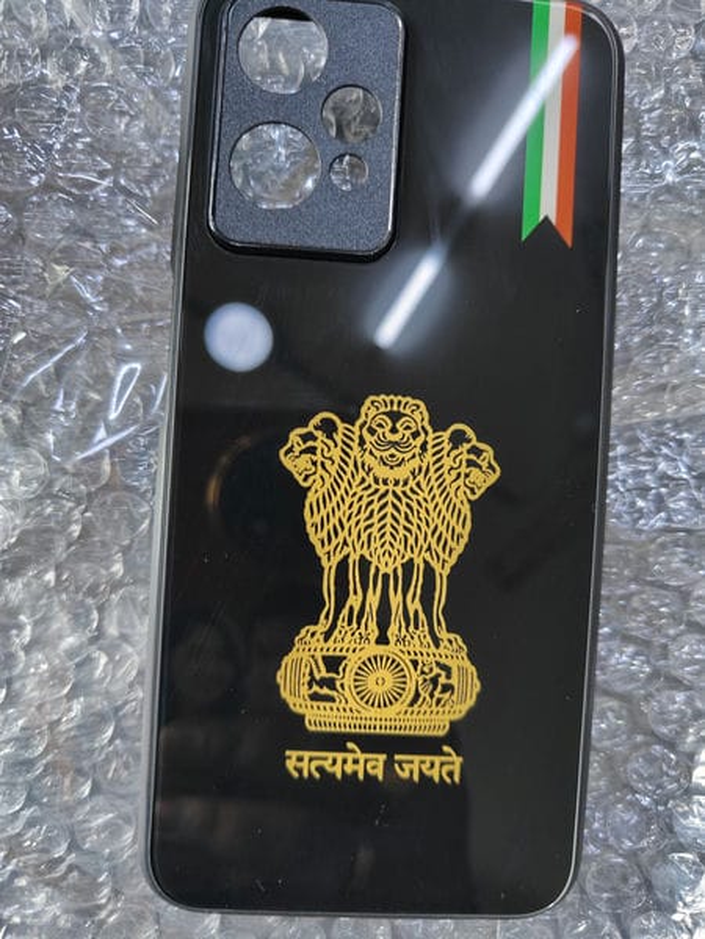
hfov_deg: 56.8
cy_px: 470
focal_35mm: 24
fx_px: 652
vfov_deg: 71.6
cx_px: 352
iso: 400
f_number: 1.8
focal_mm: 5.59
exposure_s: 1/50
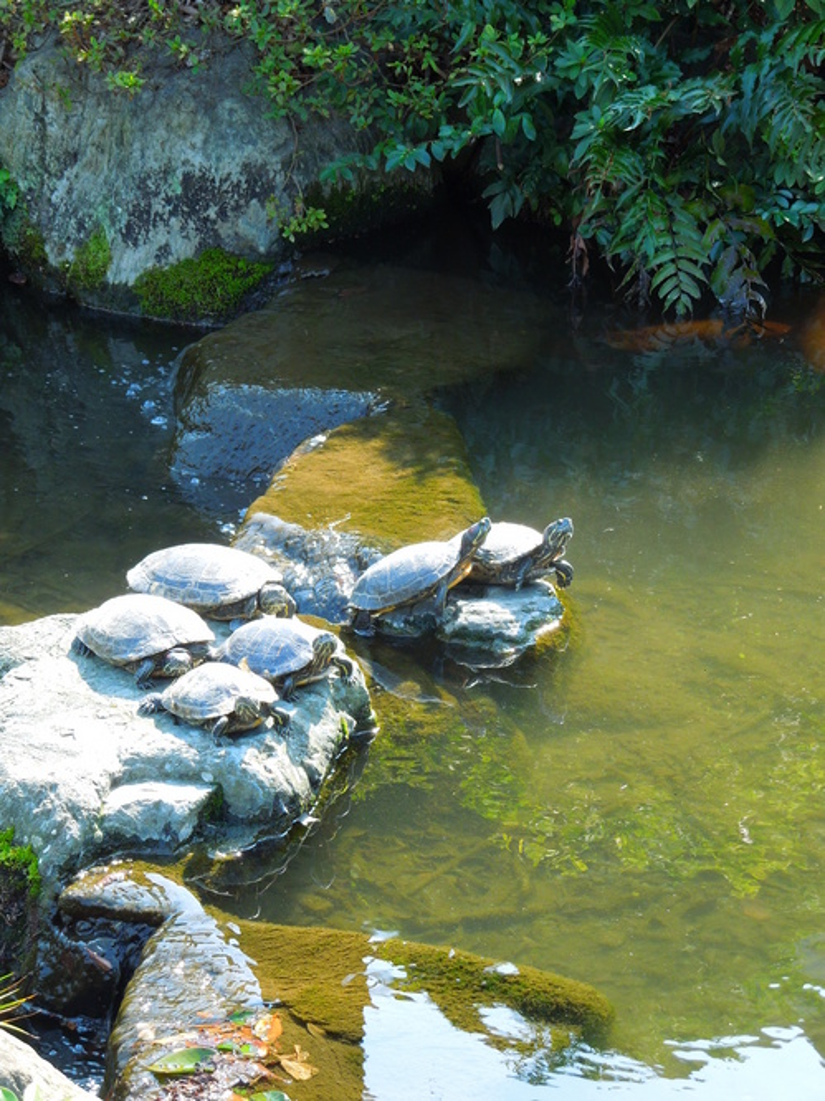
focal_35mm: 106
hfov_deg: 14.0
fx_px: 3371
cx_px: 412
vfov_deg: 18.6
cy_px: 550
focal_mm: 19.1
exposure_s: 1/100
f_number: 4.7
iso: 160
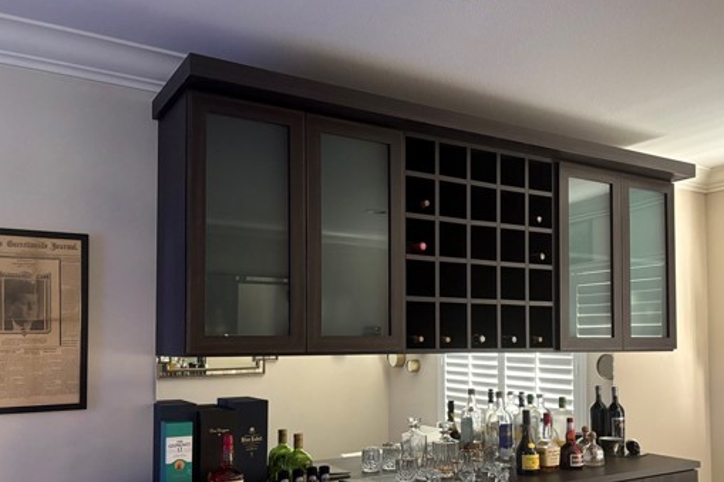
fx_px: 684
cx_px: 405
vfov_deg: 38.5
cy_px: 311
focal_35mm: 34
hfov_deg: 55.7
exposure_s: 1/30
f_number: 1.6
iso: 640
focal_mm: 5.96
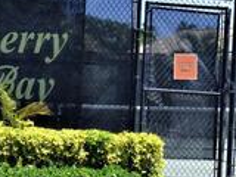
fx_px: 1793
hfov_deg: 7.5
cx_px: 121
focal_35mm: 263
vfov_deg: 5.7
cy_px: 71
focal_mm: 17.43
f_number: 4.8
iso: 100
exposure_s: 1/320
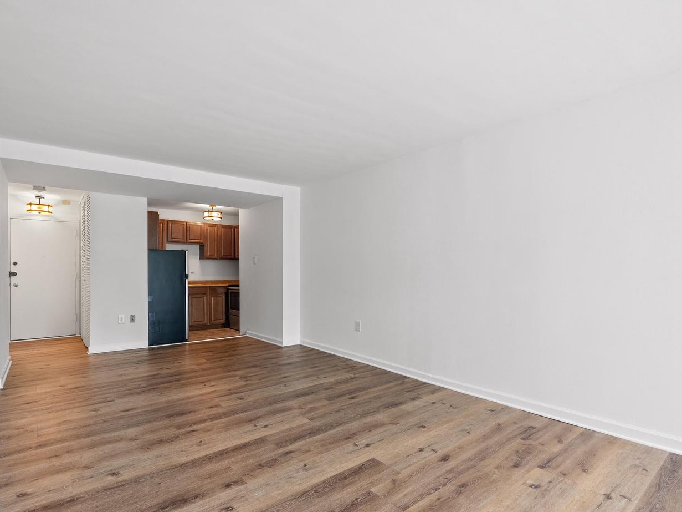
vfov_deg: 71.6
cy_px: 262
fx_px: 355
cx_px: 312
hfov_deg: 87.6
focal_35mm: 18
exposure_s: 1/25
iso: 800
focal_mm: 16
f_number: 4
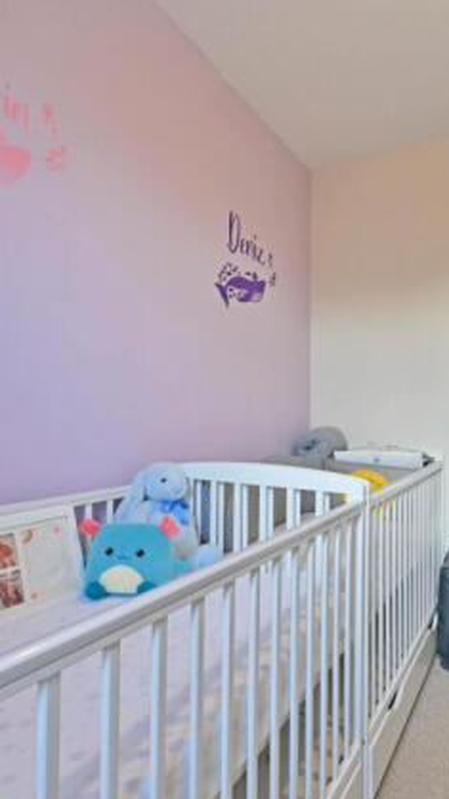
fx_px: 487
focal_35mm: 23
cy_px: 413
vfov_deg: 78.7
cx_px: 229
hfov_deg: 49.5
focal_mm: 14
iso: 2500
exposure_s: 1/60
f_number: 13
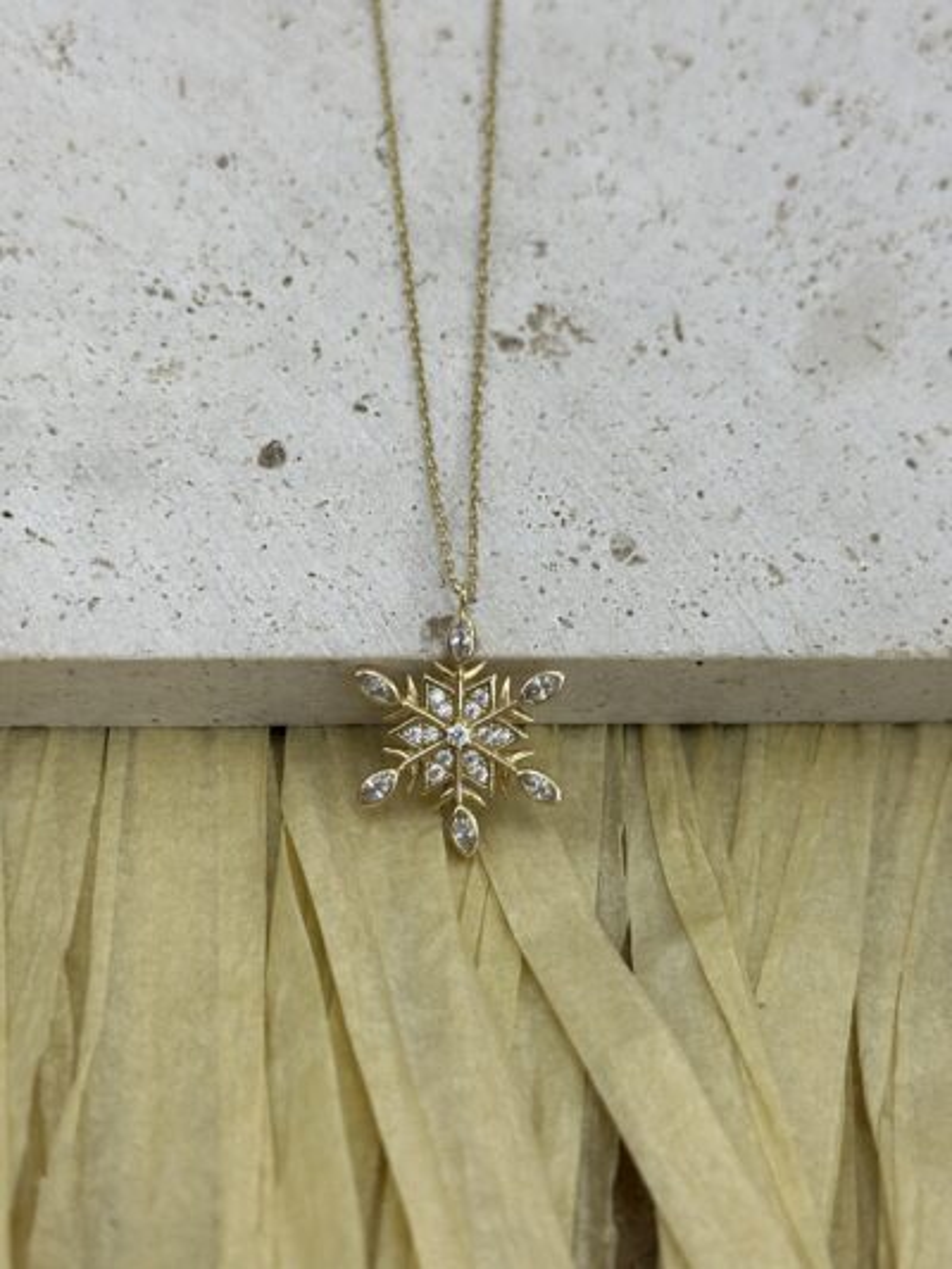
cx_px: 476
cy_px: 634
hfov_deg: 30.3
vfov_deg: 39.6
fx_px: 1759
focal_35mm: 48
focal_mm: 6.86
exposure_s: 1/463
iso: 80
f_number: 1.78
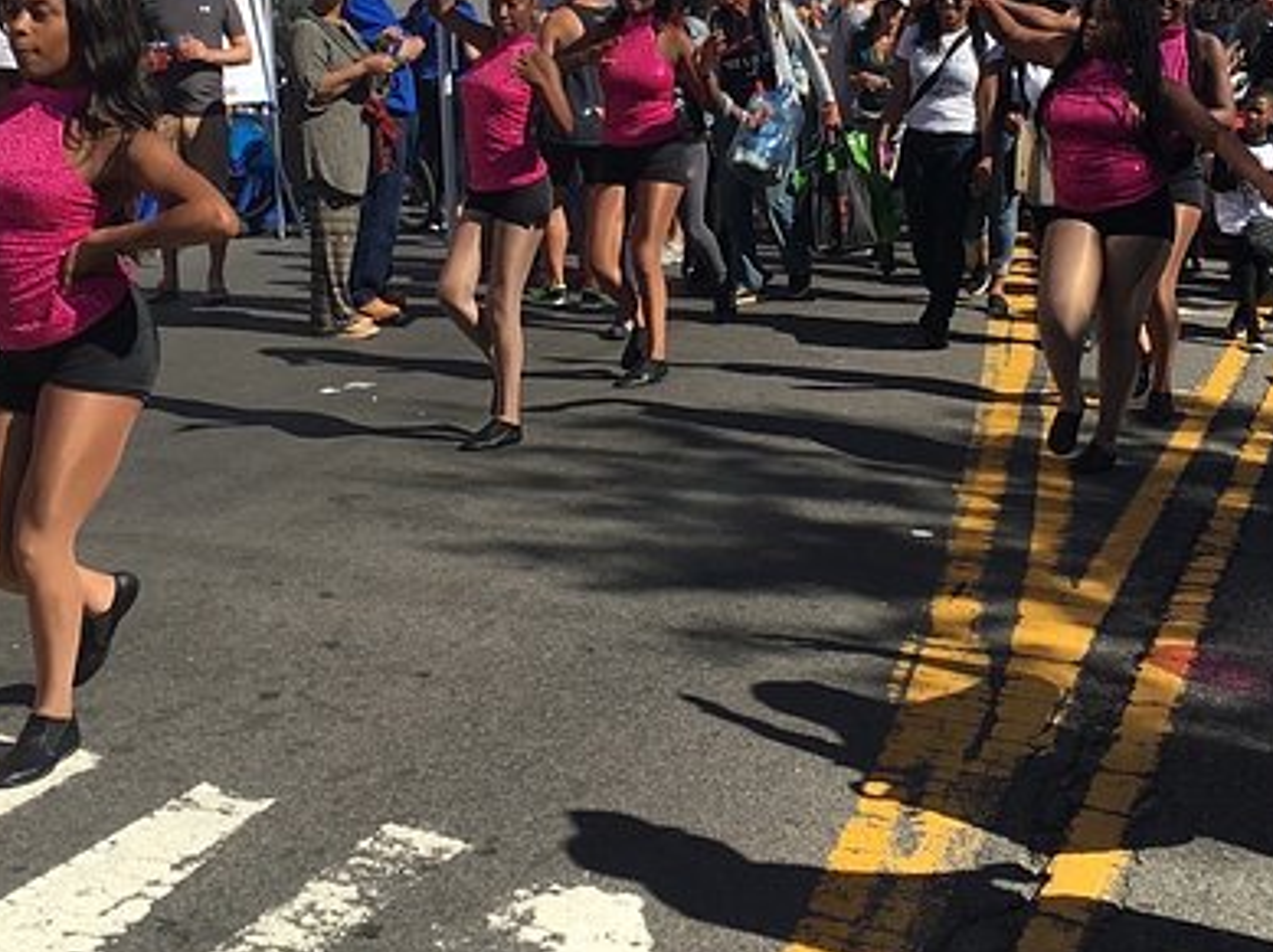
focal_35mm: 56
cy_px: 214
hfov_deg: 34.4
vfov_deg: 25.7
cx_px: 609
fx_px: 2057
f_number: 2.2
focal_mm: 4.15
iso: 25
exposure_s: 1/1672
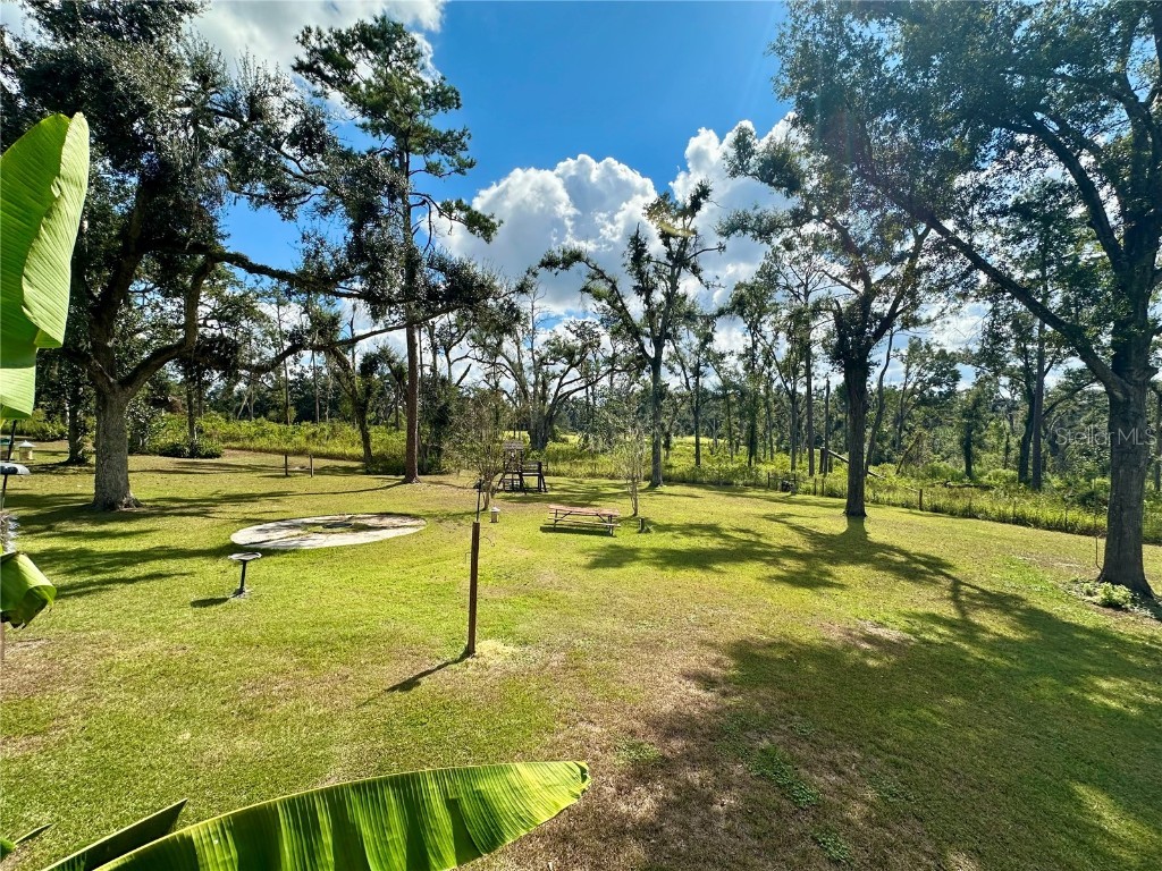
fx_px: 470
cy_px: 436
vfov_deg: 85.7
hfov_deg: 102.1
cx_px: 581
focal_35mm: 14
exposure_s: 1/1642
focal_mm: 2.22
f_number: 2.2
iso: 40
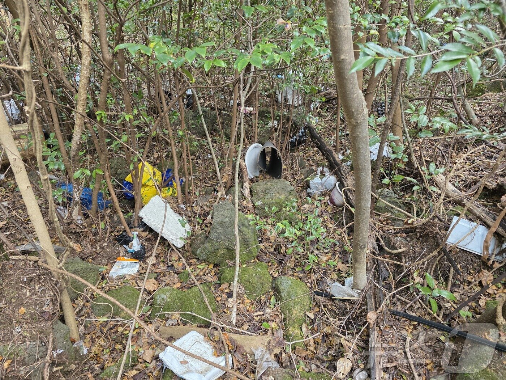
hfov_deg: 73.9
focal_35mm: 23
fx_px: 336
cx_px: 253
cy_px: 190
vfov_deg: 58.9
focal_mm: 6.3
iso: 200
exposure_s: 1/120
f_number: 1.7
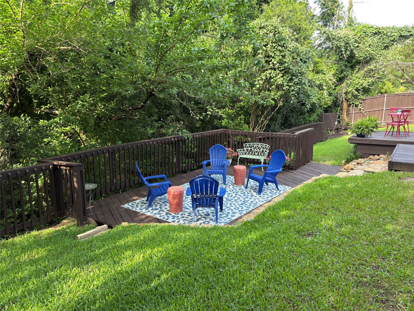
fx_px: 311
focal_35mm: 26
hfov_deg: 67.3
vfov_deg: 53.1
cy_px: 156
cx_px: 207
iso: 40
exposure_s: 1/140
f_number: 1.6
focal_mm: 5.96
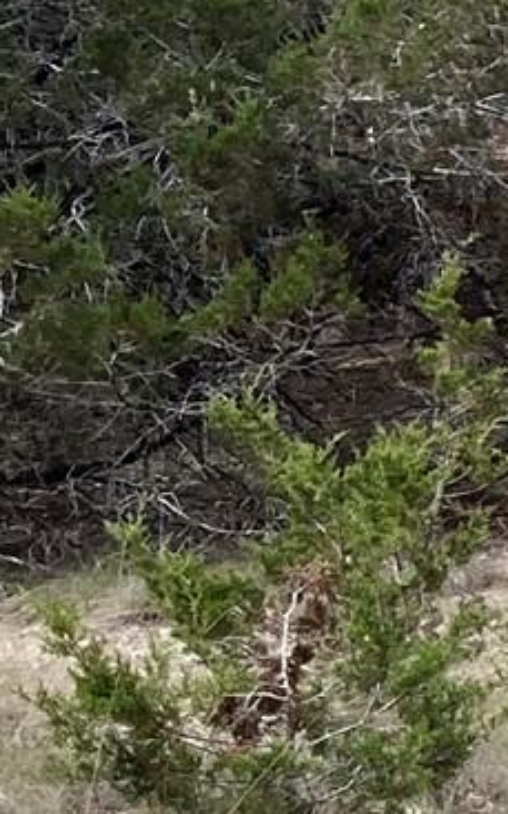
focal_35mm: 154
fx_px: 3415
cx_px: 2158
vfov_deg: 13.6
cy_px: 233
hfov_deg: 6.5
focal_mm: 5.1
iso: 50
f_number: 1.6
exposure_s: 1/1957
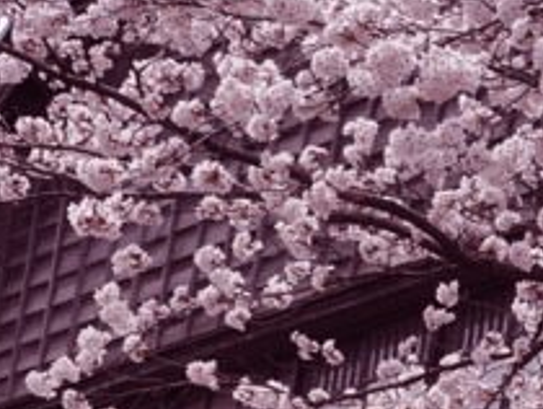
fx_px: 5292
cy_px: 277
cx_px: 1308
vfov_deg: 4.4
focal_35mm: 337
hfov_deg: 5.7
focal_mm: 48
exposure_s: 1/400
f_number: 10
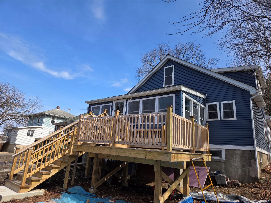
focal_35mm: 23
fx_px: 180
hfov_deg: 73.9
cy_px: 102
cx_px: 136
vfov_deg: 58.9
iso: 25
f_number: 1.8
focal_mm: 5.4
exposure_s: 1/1343
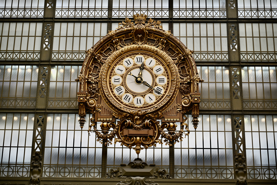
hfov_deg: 28.8
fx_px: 539
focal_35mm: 70
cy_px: 92
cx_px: 138
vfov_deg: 19.5
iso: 800
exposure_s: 1/200
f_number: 4
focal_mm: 70
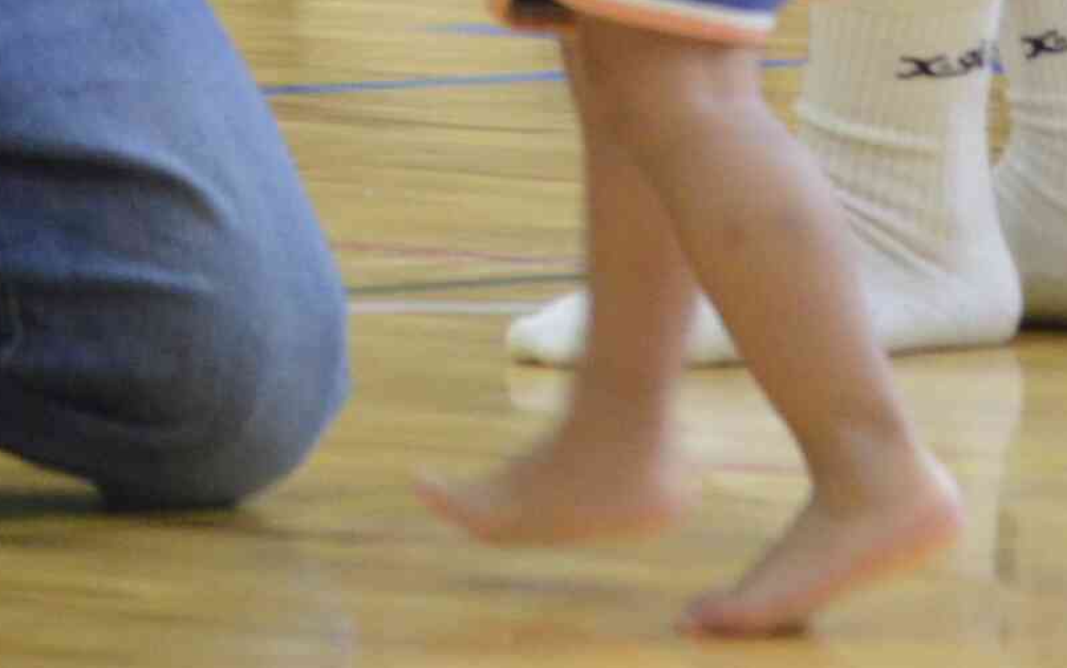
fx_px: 24986
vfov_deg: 1.5
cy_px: -1023
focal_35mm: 859
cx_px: -107
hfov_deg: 2.4
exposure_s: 1/125
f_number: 4.8
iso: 1800
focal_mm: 116
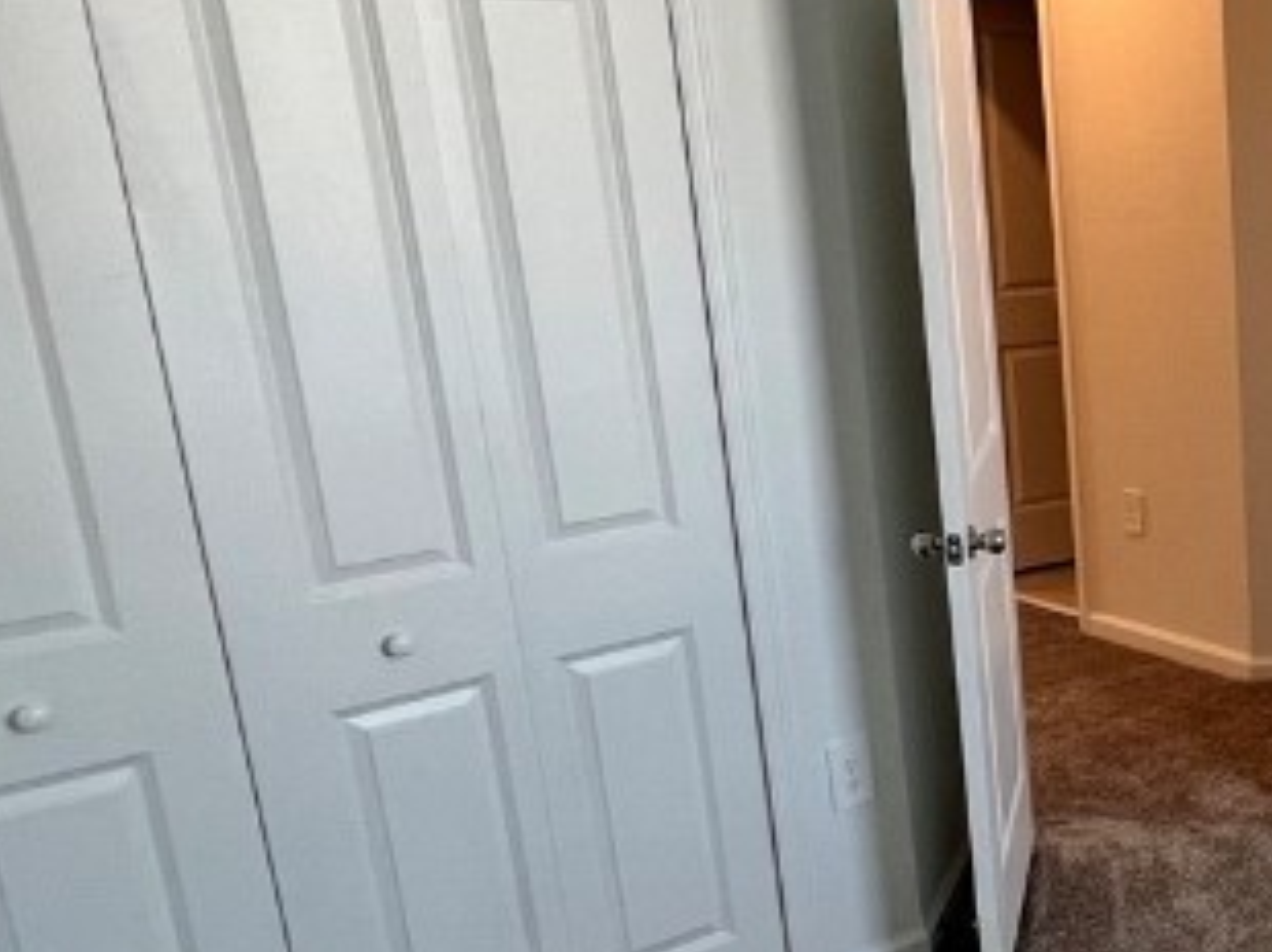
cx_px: 1649
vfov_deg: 33.5
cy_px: 546
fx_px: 1579
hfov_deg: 32.8
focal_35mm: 43
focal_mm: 1.57
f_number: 1.8
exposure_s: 1/120
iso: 100
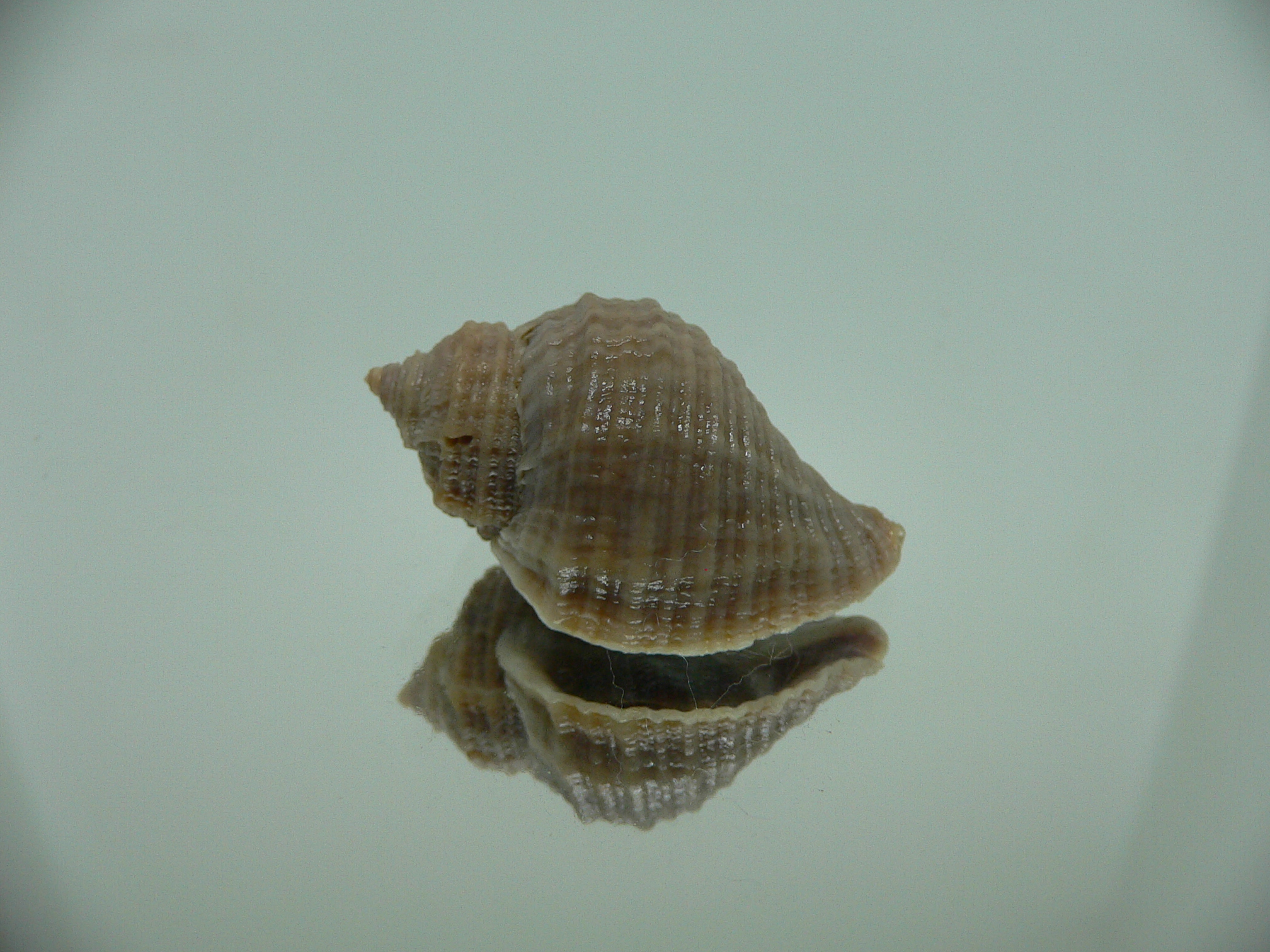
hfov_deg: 52.6
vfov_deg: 40.7
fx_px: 1284
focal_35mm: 35
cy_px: 476
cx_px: 635
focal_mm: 4.6
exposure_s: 1/60
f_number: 2.8
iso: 100
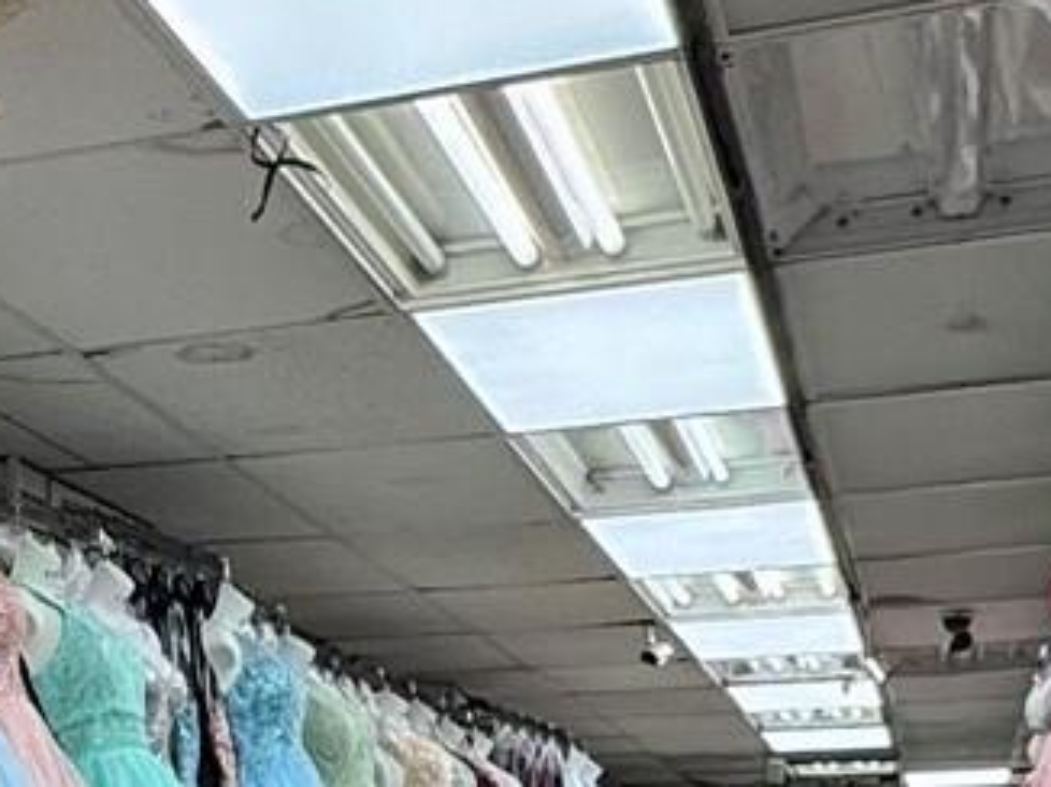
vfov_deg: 16.3
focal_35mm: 88
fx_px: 2670
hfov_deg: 19.7
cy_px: 842
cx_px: -458
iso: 80
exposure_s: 1/120
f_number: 2.2
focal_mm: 2.22
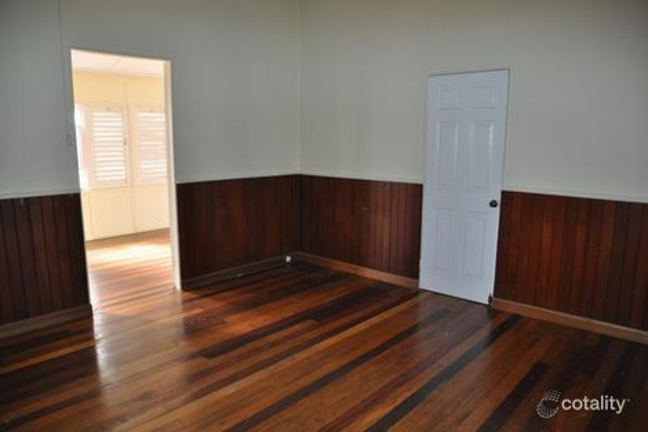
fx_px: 432
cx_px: 324
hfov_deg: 73.8
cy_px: 216
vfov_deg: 53.1
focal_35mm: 24
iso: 800
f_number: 4
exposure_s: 1/60
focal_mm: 16
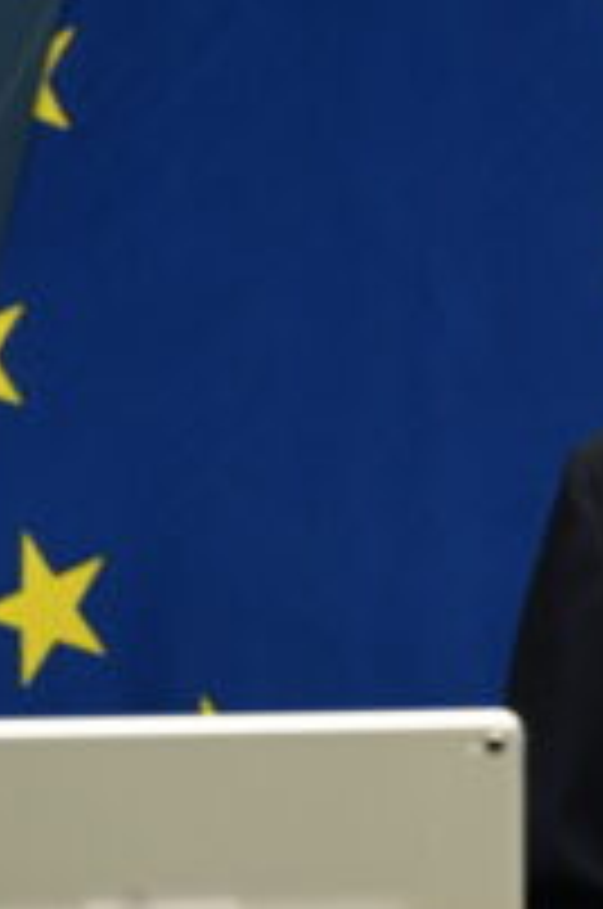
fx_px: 5798
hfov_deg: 5.9
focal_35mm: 230
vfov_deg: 9.0
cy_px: 274
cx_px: 882
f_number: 4.5
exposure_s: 1/100
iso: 800
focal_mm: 103
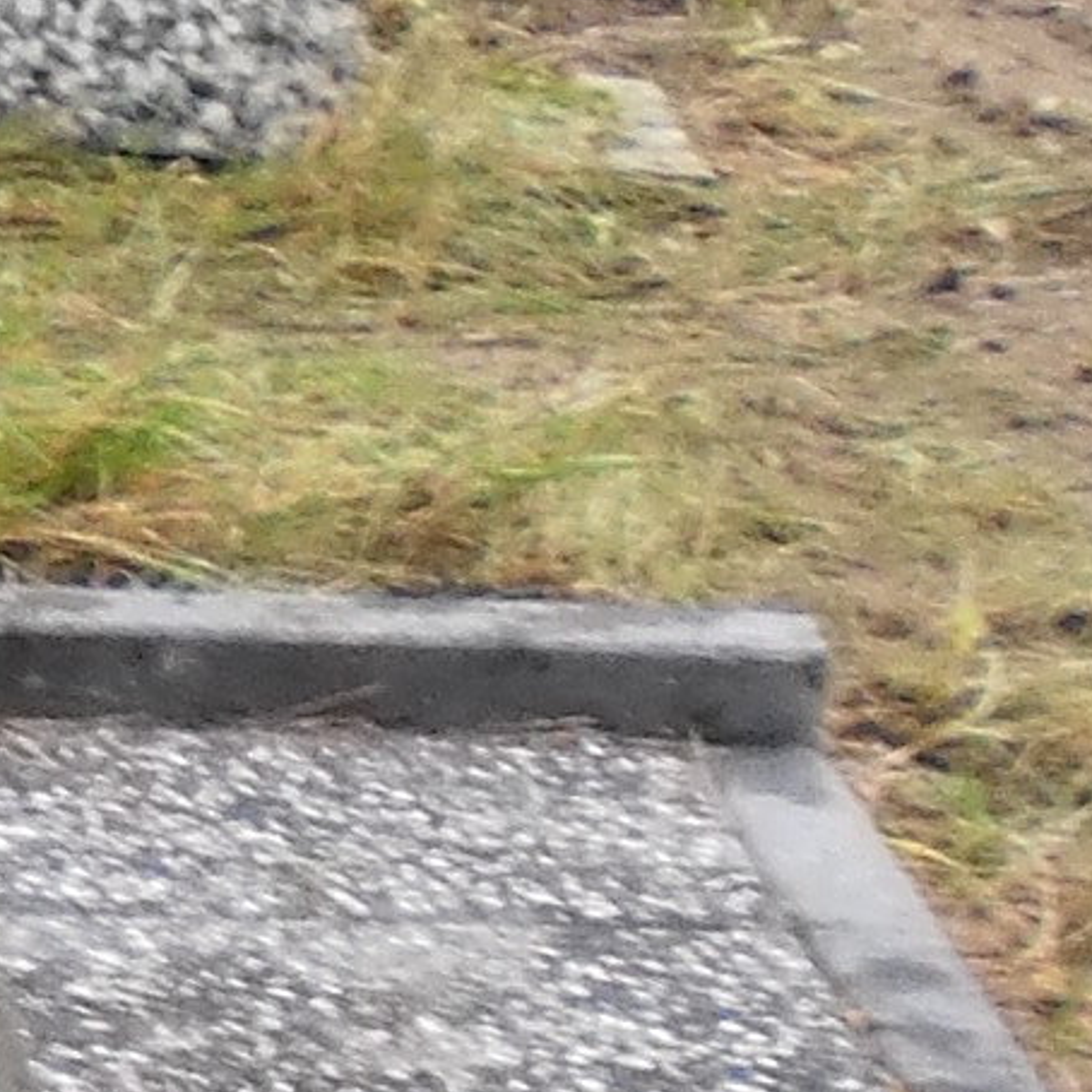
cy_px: 955
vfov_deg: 6.3
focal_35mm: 278
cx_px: -1744
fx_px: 9922
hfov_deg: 6.0
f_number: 3.1
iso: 100
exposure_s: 1/30
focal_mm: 6.3
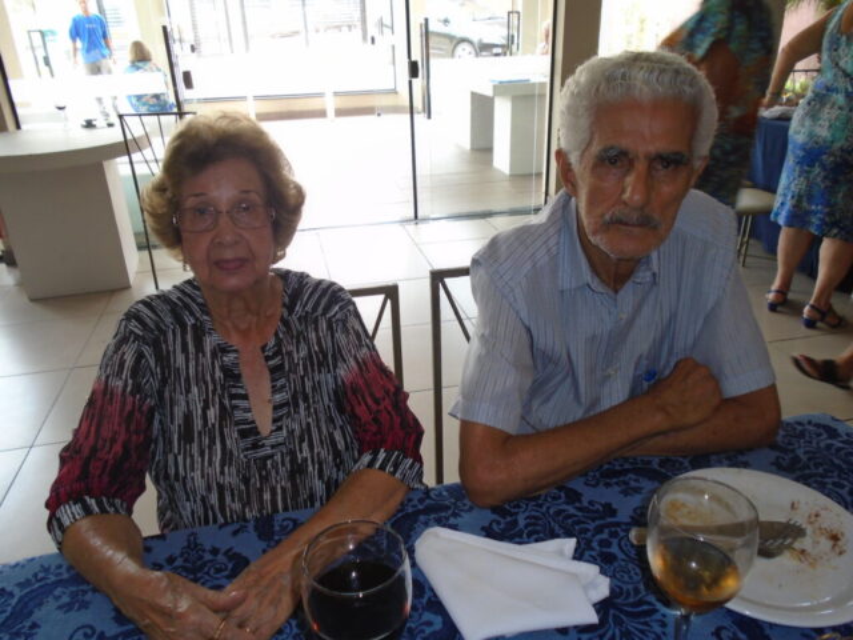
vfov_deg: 53.1
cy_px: 320
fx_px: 641
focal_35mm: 26
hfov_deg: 67.3
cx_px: 426
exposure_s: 1/40
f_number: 3.2
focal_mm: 4.6
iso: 100
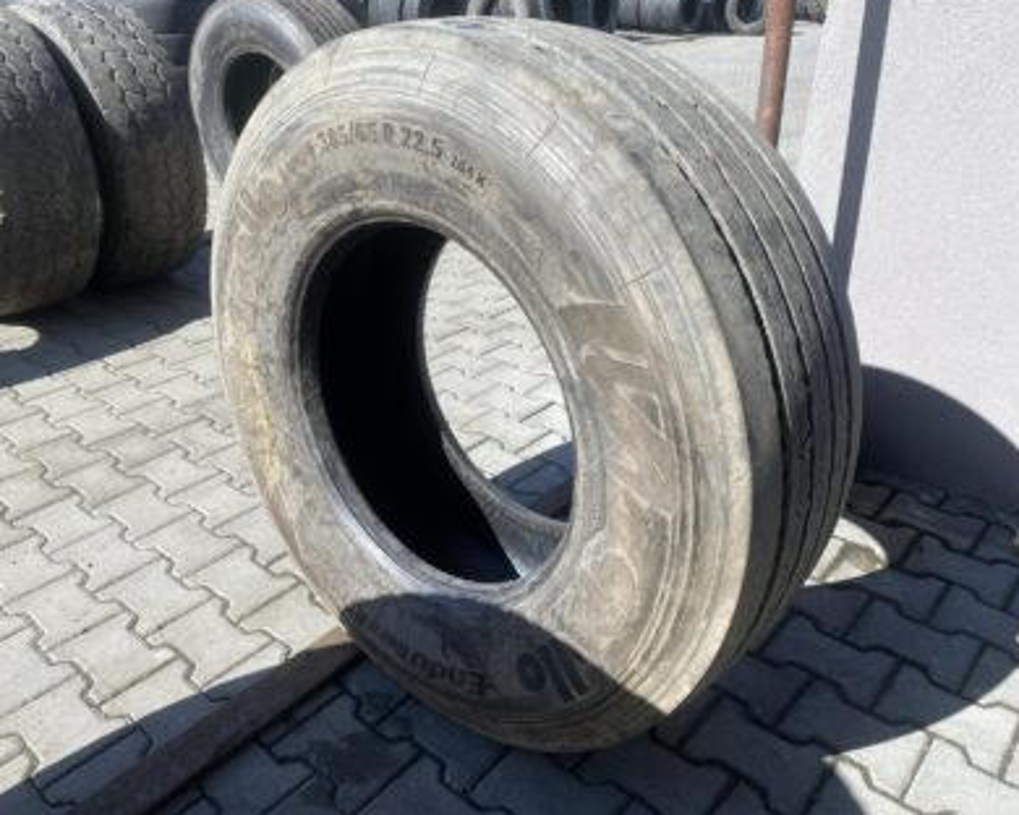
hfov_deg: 62.2
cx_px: 499
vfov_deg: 51.5
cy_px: 404
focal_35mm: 28
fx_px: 844
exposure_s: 1/1484
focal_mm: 4.25
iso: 32
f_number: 1.8
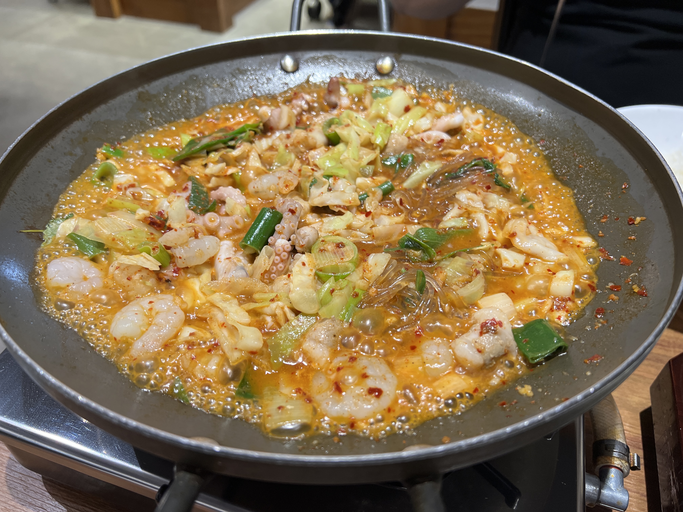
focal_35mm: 26
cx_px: 342
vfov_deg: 53.1
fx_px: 513
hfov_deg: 67.3
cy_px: 256
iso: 80
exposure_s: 1/60
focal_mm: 5.7
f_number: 1.5
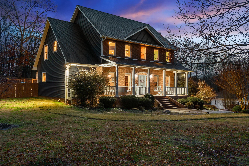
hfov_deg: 61.9
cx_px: 124
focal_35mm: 30
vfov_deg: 43.6
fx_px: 207
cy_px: 83
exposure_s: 8
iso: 200
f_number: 9
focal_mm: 20
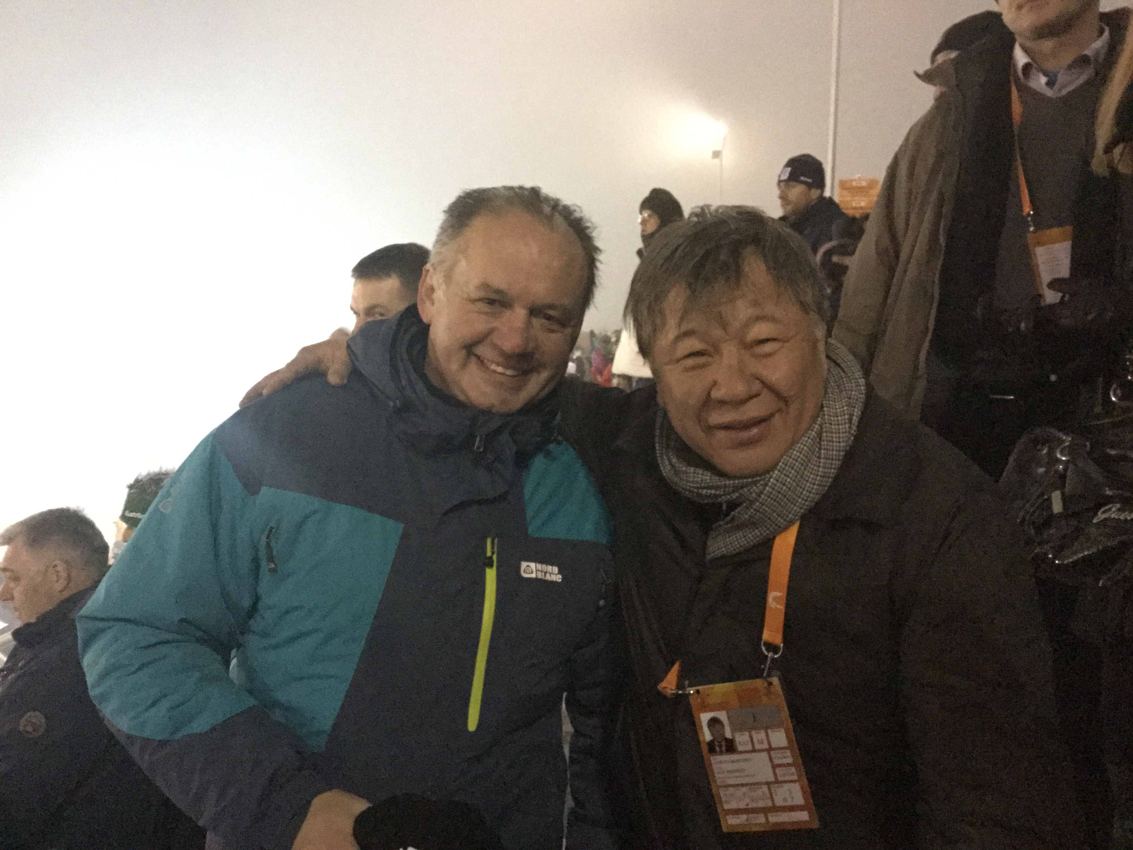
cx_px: 566
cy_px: 425
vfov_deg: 45.4
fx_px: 1015
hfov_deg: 58.4
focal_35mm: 31
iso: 800
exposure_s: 1/15
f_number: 2.4
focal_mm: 3.3
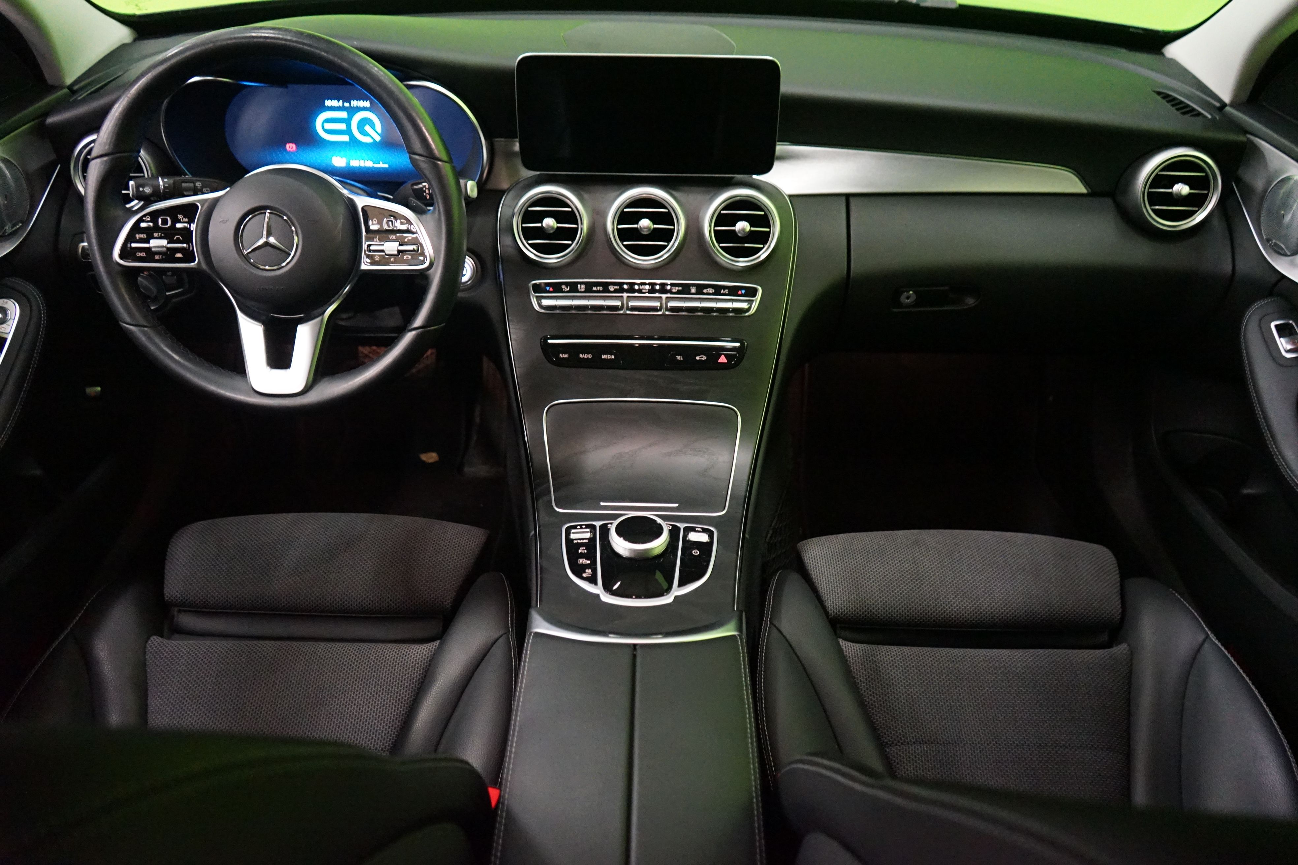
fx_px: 1009
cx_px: 649
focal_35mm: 28
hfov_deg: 65.5
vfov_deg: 46.4
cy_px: 432
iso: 6400
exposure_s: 1/30
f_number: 3.5
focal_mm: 28
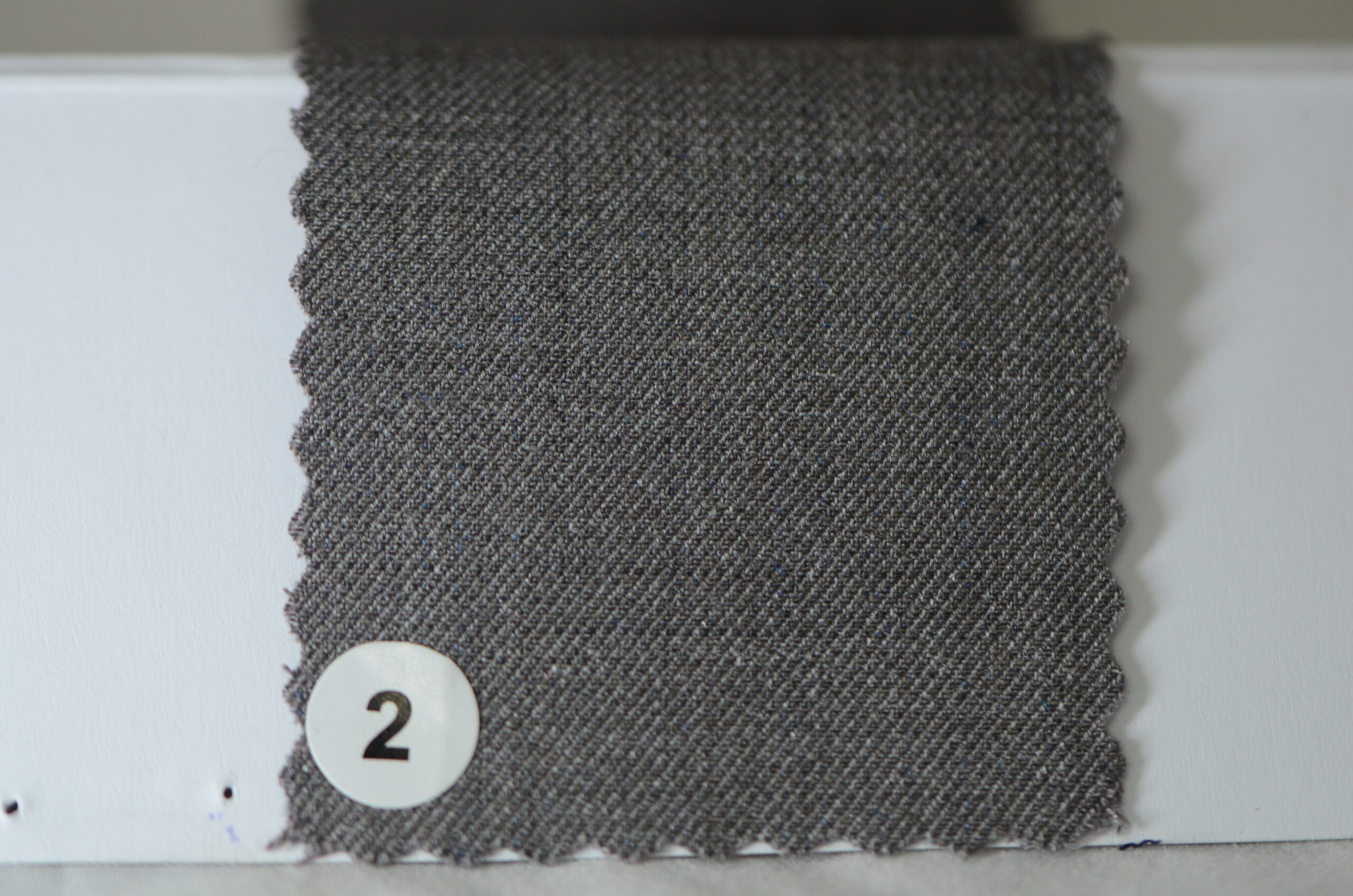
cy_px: 448
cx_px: 676
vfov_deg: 10.1
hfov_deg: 15.2
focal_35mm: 135
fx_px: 5064
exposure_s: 1/125
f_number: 3.8
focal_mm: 90
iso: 800
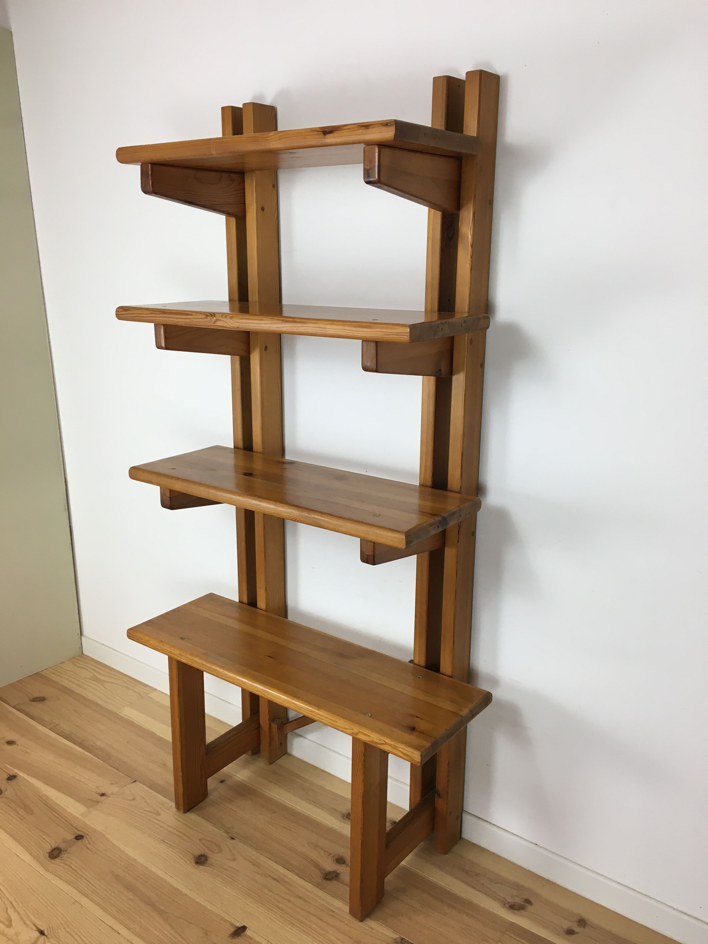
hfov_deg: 48.2
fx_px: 791
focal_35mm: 29
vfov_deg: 61.7
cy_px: 472
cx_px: 354
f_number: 2.2
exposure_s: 1/33
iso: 40
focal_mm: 4.15
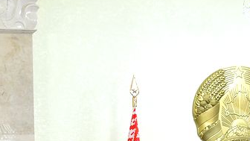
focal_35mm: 279
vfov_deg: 4.3
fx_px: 1849
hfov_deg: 7.6
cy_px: 295
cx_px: 332
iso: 2000
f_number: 5.6
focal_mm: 70
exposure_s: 1/60
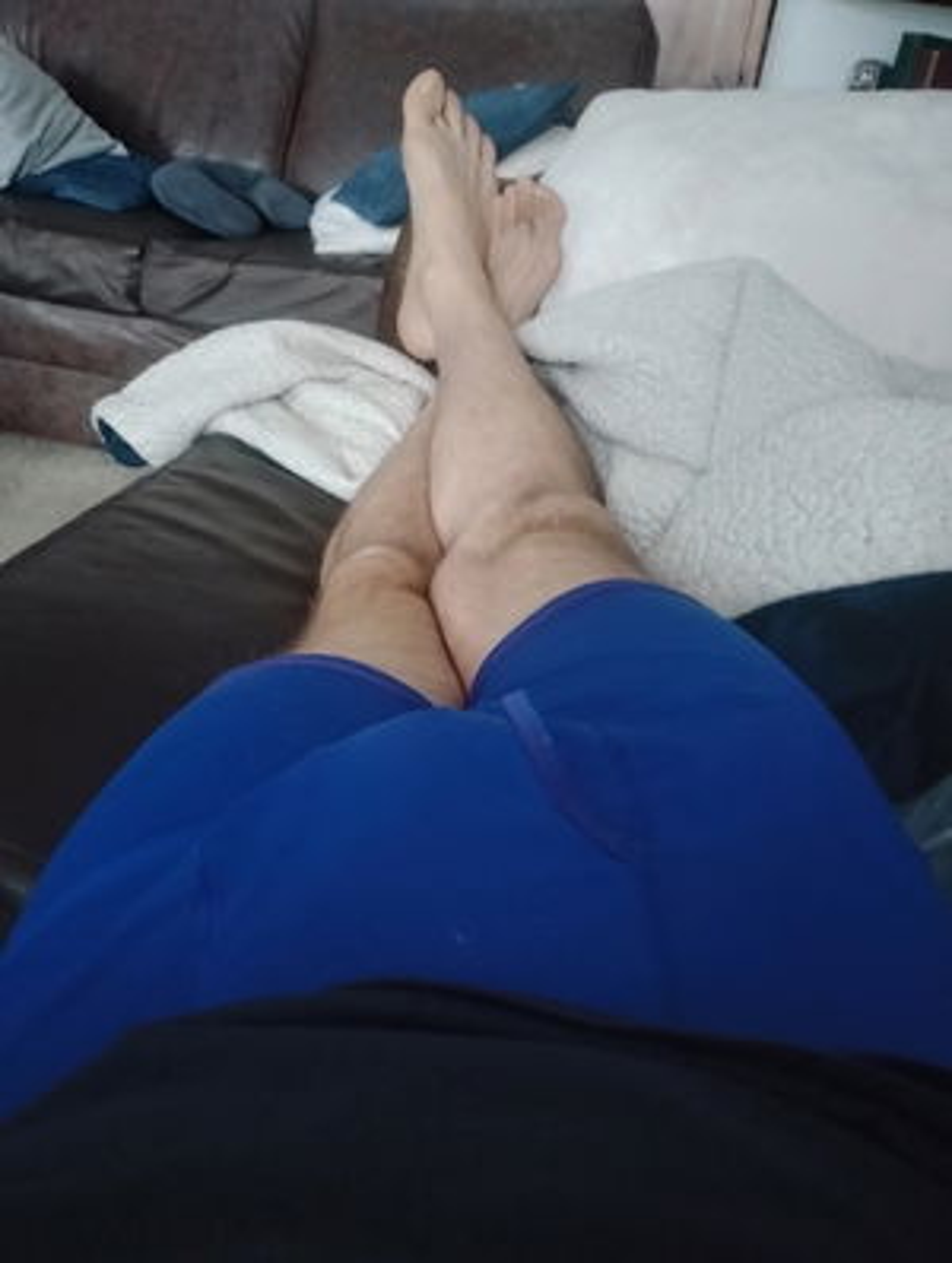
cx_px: 476
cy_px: 632
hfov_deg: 49.9
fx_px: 1023
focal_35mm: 28
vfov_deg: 63.4
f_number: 1.8
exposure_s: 1/10
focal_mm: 4.26
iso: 13248
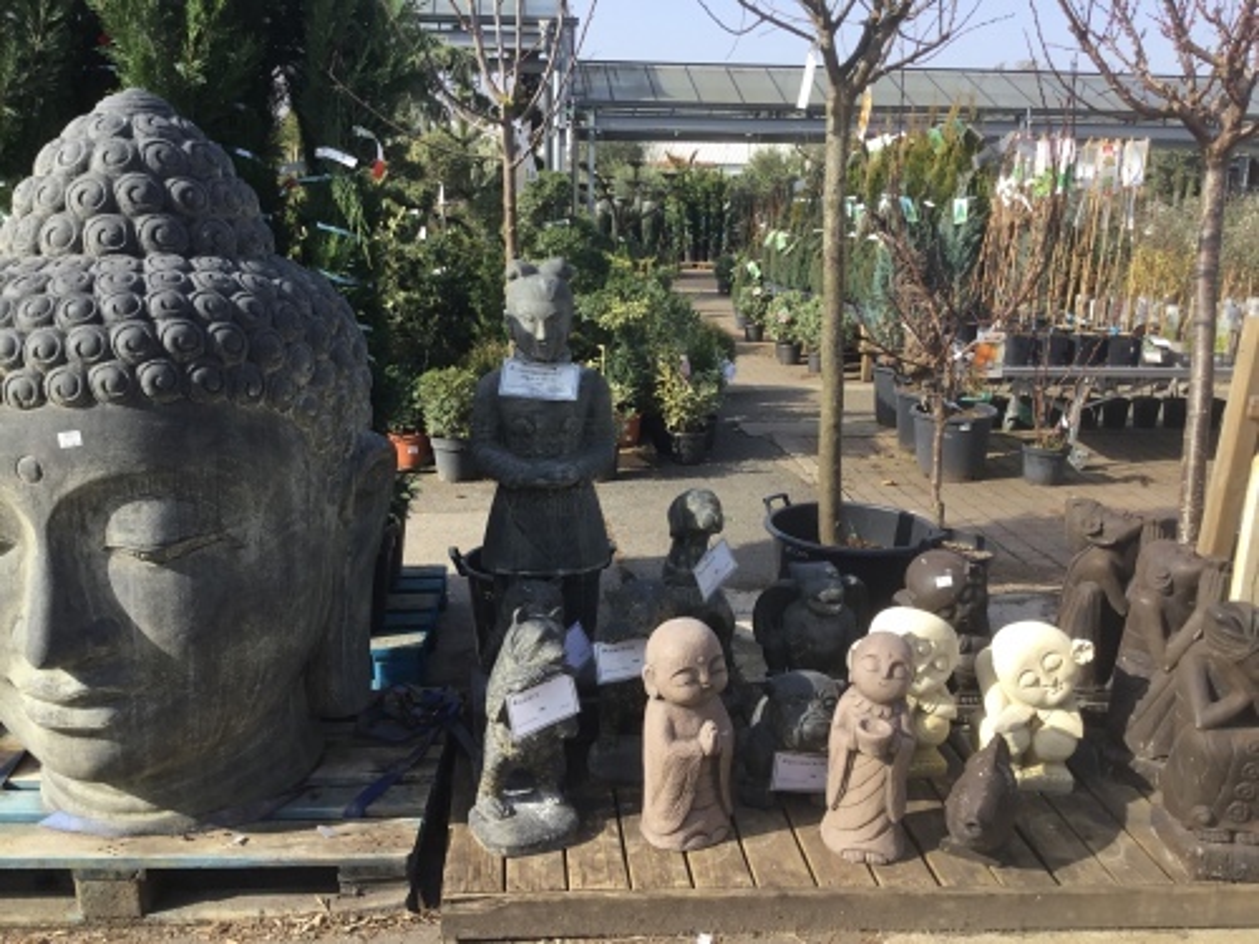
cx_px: 630
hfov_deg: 58.4
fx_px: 1127
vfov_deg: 45.4
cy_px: 472
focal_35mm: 31
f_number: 2.4
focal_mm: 3.3
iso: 25
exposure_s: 1/506
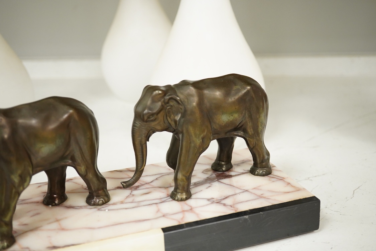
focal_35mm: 45
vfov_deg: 29.9
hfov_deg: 43.6
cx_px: 188
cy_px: 126
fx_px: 470
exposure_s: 1/160
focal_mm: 30
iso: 2500
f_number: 6.3
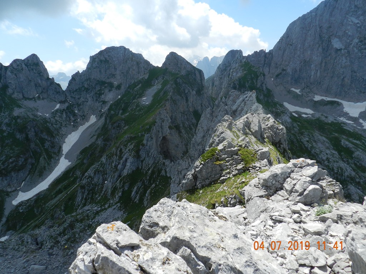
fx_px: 243
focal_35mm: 23
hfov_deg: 73.9
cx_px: 183
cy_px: 137
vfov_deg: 58.9
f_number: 4
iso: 160
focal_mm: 4
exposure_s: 1/1000
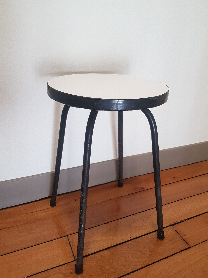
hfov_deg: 53.1
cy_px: 139
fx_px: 208
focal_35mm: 26
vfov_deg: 67.3
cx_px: 104
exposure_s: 1/50
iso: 160
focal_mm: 4.2
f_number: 1.7
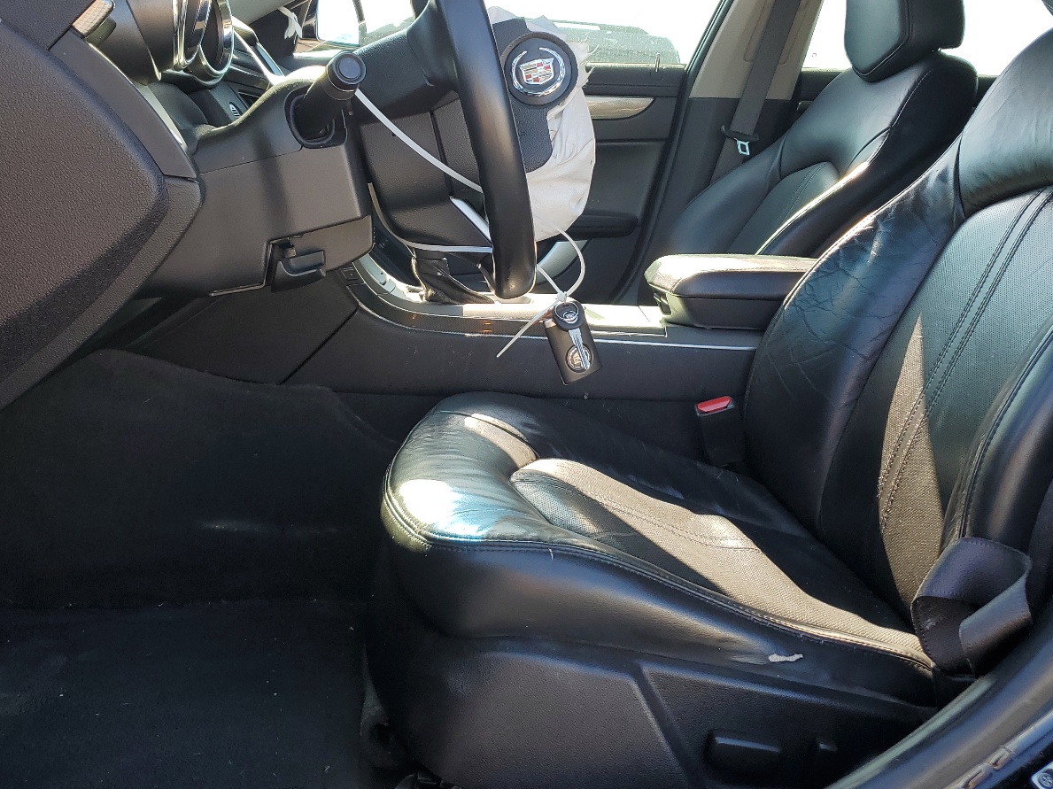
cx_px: 510
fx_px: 1064
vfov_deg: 40.3
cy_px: 281
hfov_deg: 52.6
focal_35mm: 35
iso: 50
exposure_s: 1/303
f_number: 1.5
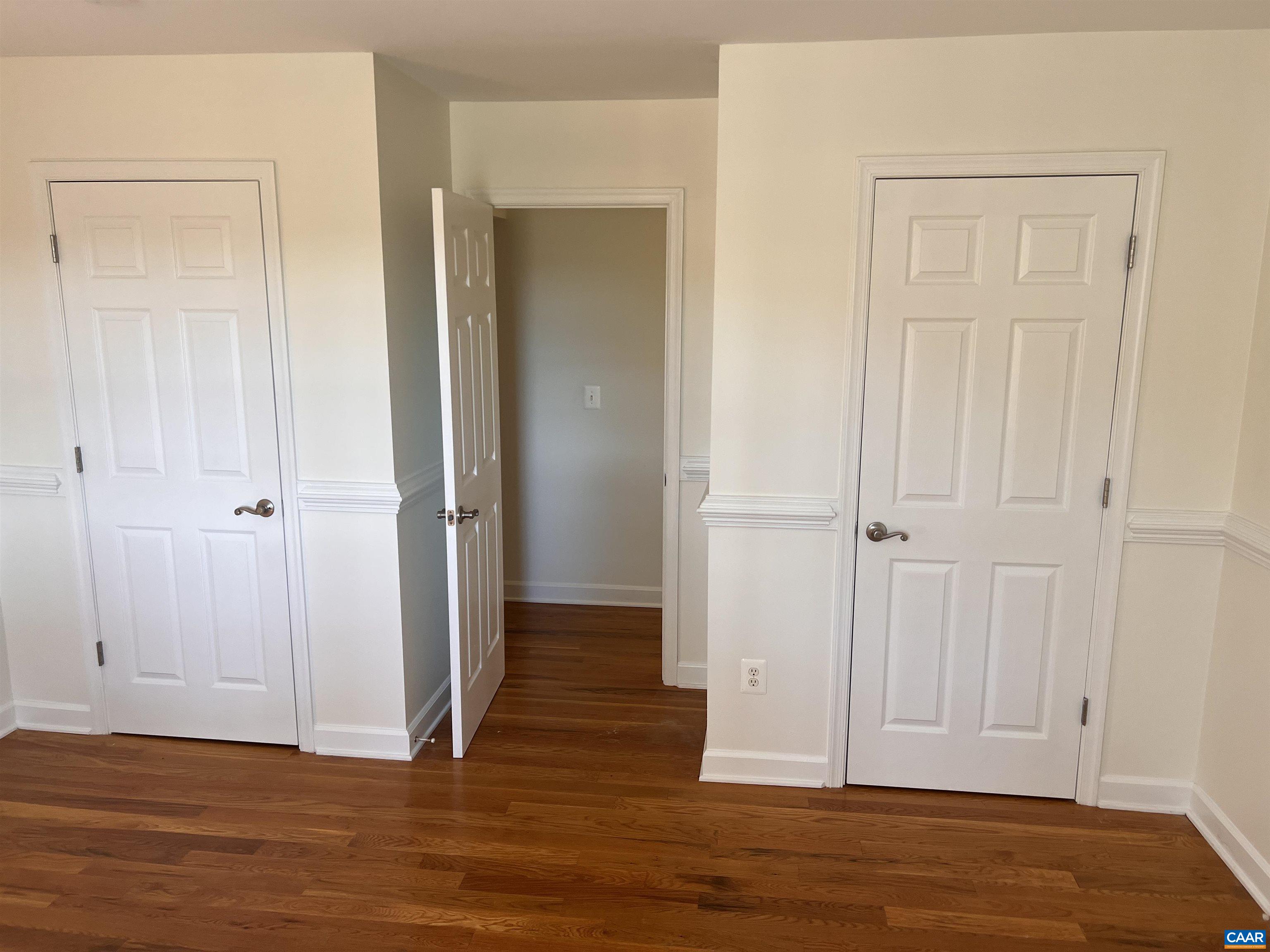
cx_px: 635
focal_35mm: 26
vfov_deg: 53.1
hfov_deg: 67.3
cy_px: 476
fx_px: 954
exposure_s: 1/121
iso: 100
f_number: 1.5
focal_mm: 5.7
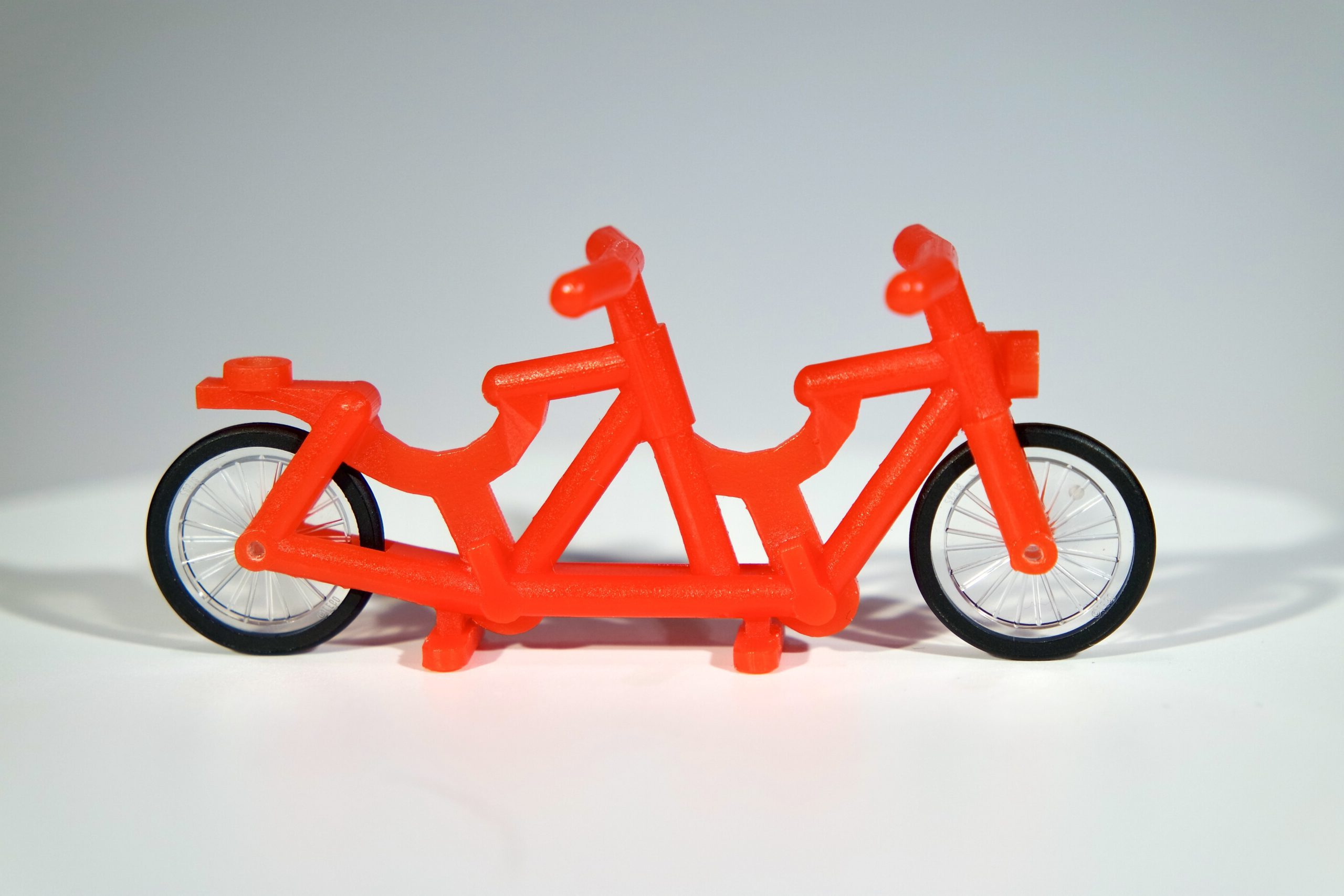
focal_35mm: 77
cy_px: 448
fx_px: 2875
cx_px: 672
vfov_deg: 17.7
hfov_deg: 26.3
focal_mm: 50
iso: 200
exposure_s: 1/160
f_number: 5.6
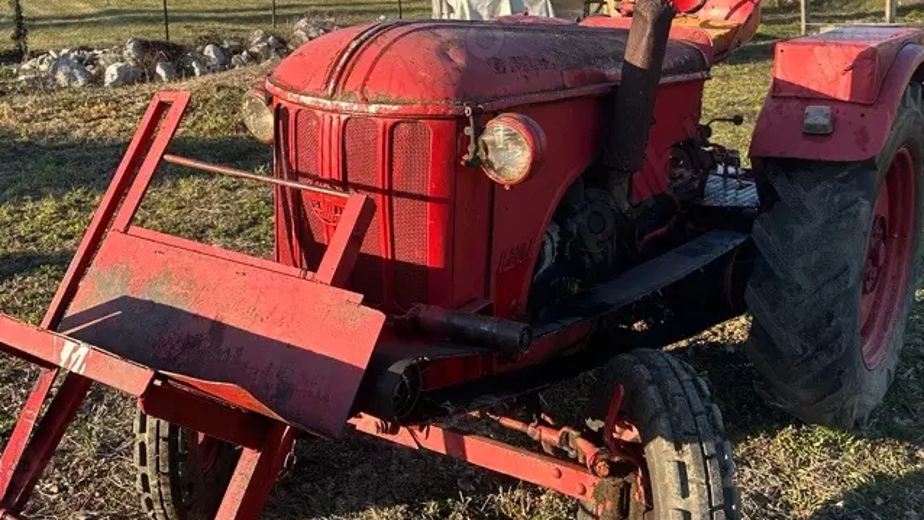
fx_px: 1005
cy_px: 142
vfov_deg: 28.7
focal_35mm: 41
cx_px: 446
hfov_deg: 49.4
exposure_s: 1/1721
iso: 80
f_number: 1.78
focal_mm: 6.86
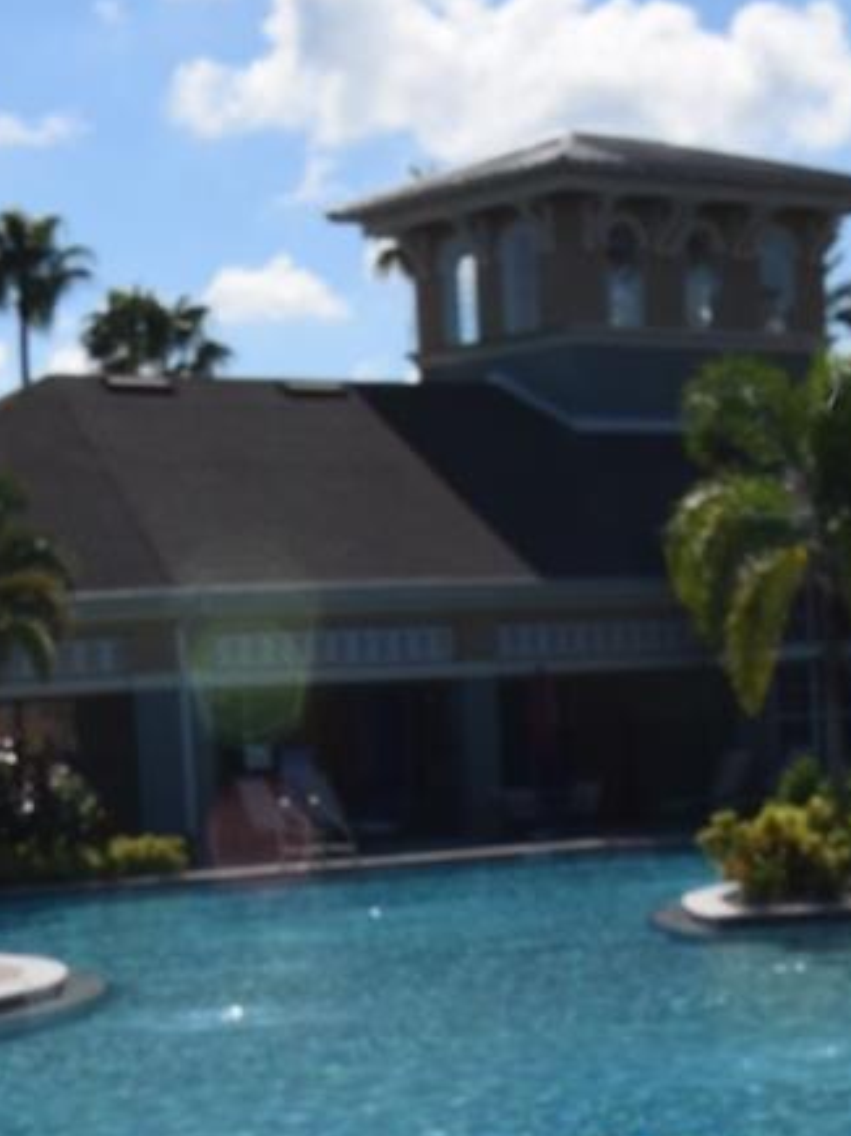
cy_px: 1259
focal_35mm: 106
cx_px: 305
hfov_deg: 13.9
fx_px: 3476
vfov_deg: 17.9
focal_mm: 20
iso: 100
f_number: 14
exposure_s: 1/200
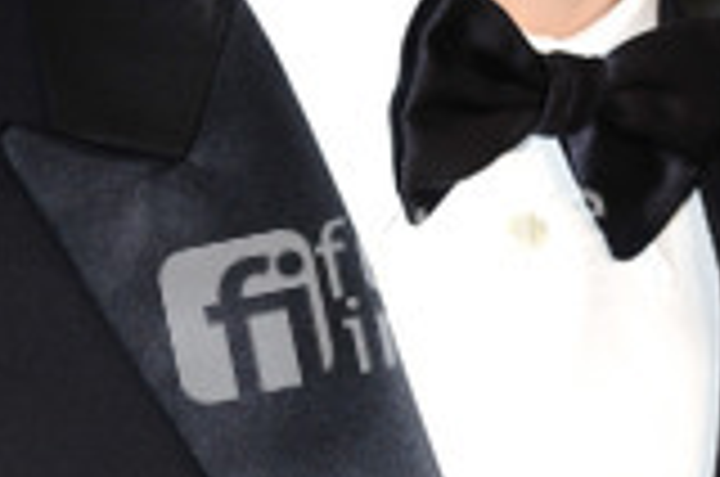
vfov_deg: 2.1
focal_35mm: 658
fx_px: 13139
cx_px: 524
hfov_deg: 3.1
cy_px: -378
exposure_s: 1/200
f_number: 4.5
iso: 320
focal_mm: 175
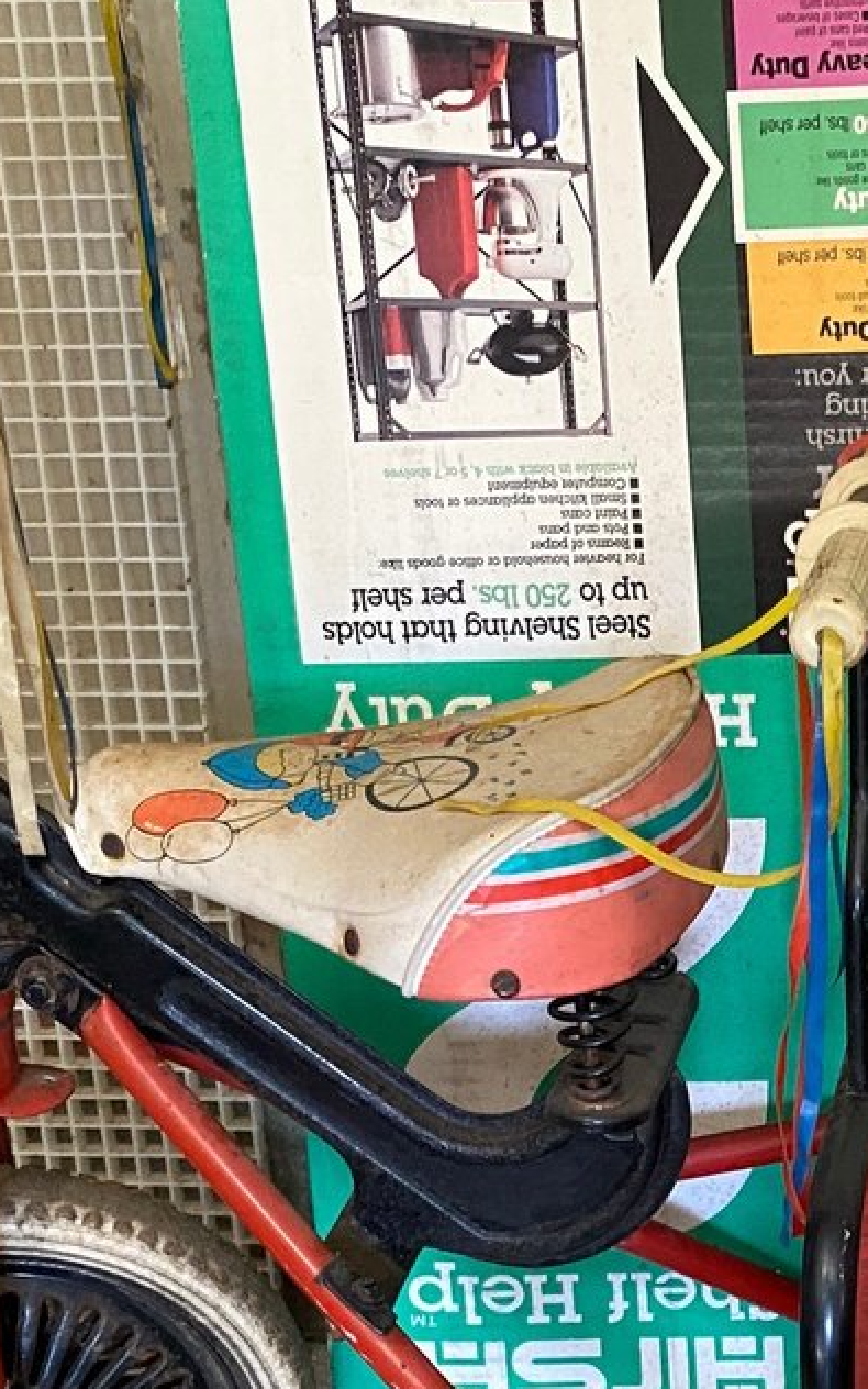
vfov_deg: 29.8
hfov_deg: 19.1
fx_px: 2498
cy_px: 1238
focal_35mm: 66
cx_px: 902
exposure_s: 1/60
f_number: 1.8
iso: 320
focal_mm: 4.25
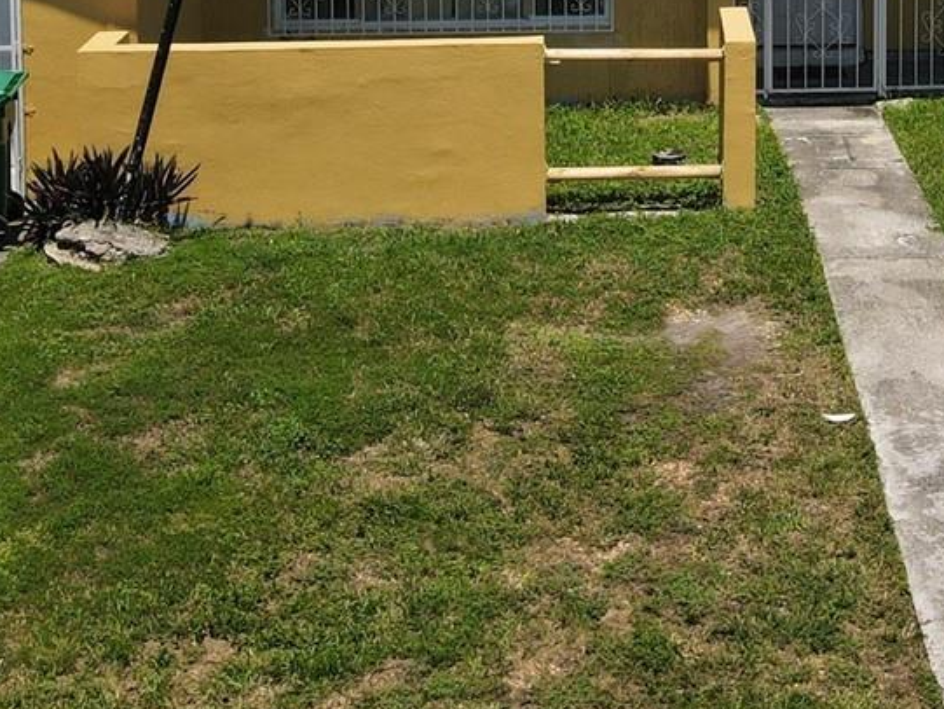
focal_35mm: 71
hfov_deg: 26.7
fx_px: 1937
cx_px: 801
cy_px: -206
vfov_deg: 19.2
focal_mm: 4.5
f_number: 2.8
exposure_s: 1/1000
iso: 100
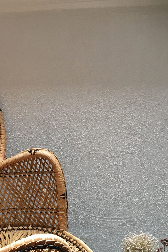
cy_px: 212
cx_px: 15
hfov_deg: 23.1
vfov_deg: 33.7
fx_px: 399
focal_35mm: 57
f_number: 2.2
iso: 40
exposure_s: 1/33
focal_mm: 4.15
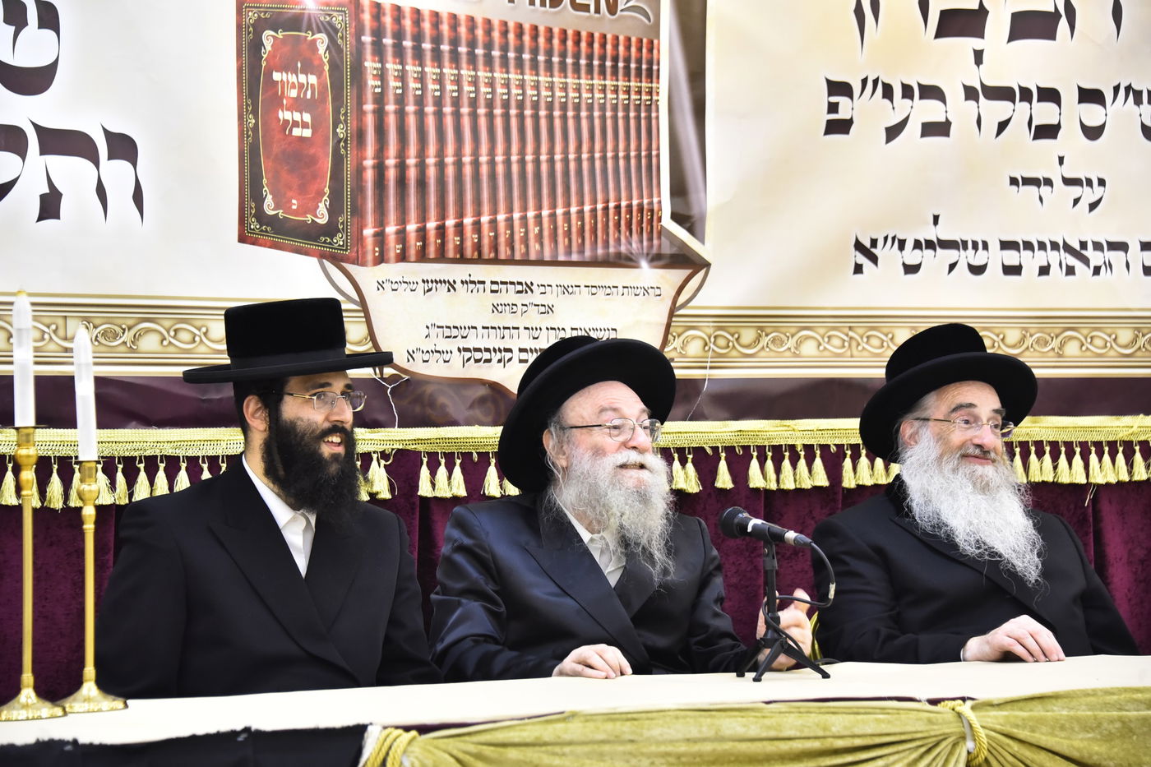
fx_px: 3580
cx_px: 576
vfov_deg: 12.2
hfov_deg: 18.3
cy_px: 384
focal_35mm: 112
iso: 3200
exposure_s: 1/100
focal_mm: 112
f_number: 5.6
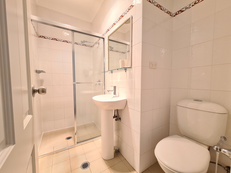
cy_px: 86
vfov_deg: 89.9
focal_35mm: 13
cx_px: 116
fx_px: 87
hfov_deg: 106.2
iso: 160
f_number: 2.2
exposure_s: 1/50
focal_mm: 2.2
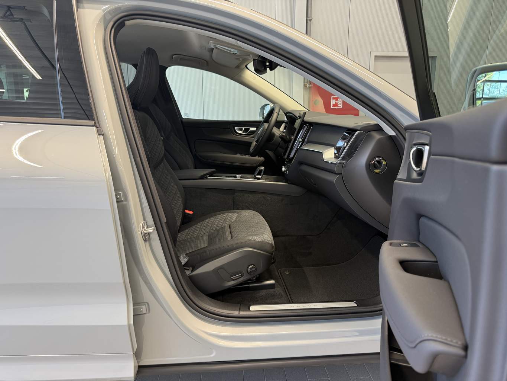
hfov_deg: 71.6
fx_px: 352
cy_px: 190
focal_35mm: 24
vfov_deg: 56.8
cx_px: 254
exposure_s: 1/100
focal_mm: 6.76
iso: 125
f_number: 1.78
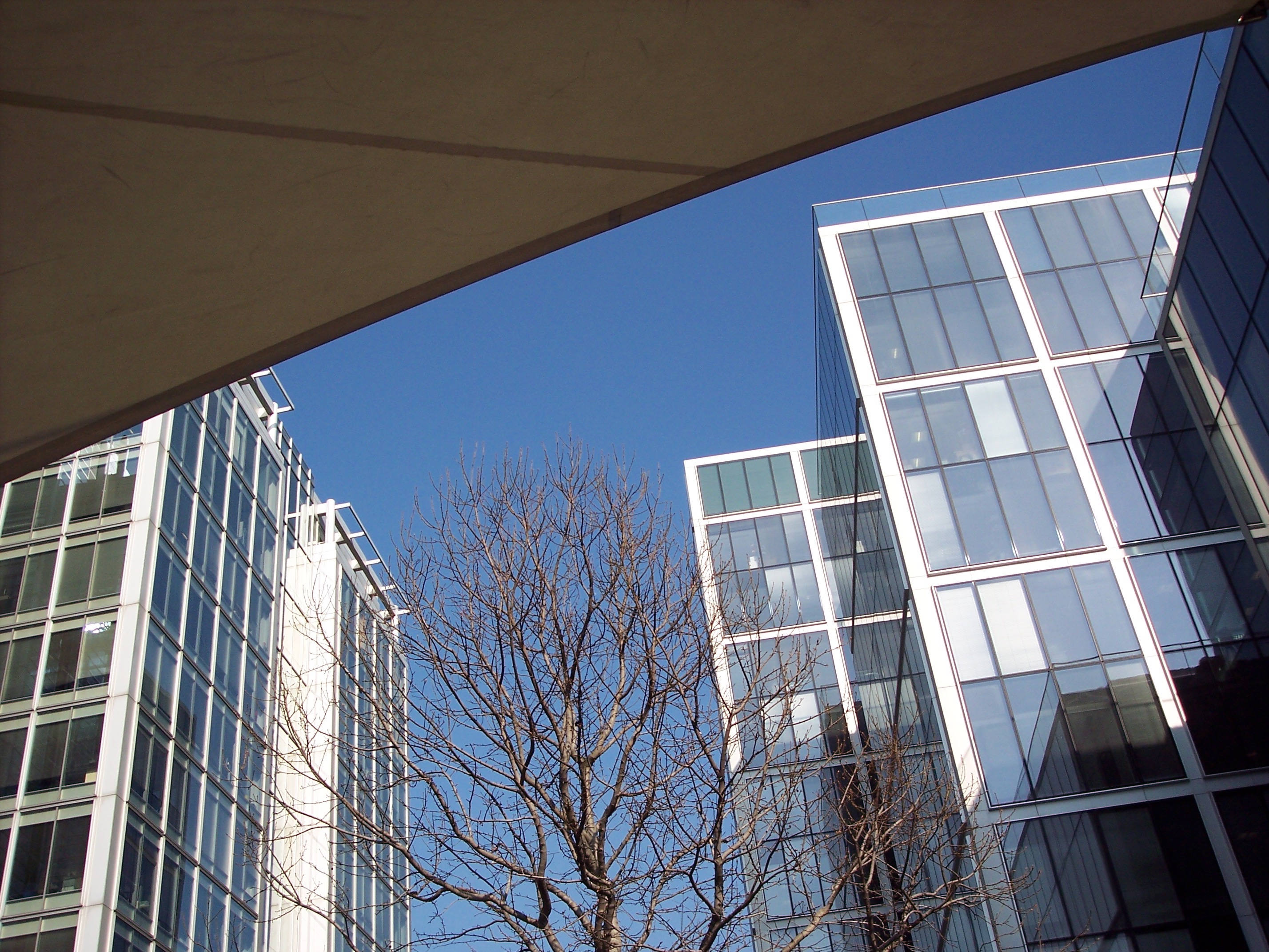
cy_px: 476
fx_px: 1430
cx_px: 634
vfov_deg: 36.8
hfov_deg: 47.9
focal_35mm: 39
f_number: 4
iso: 100
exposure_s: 1/750
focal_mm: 8
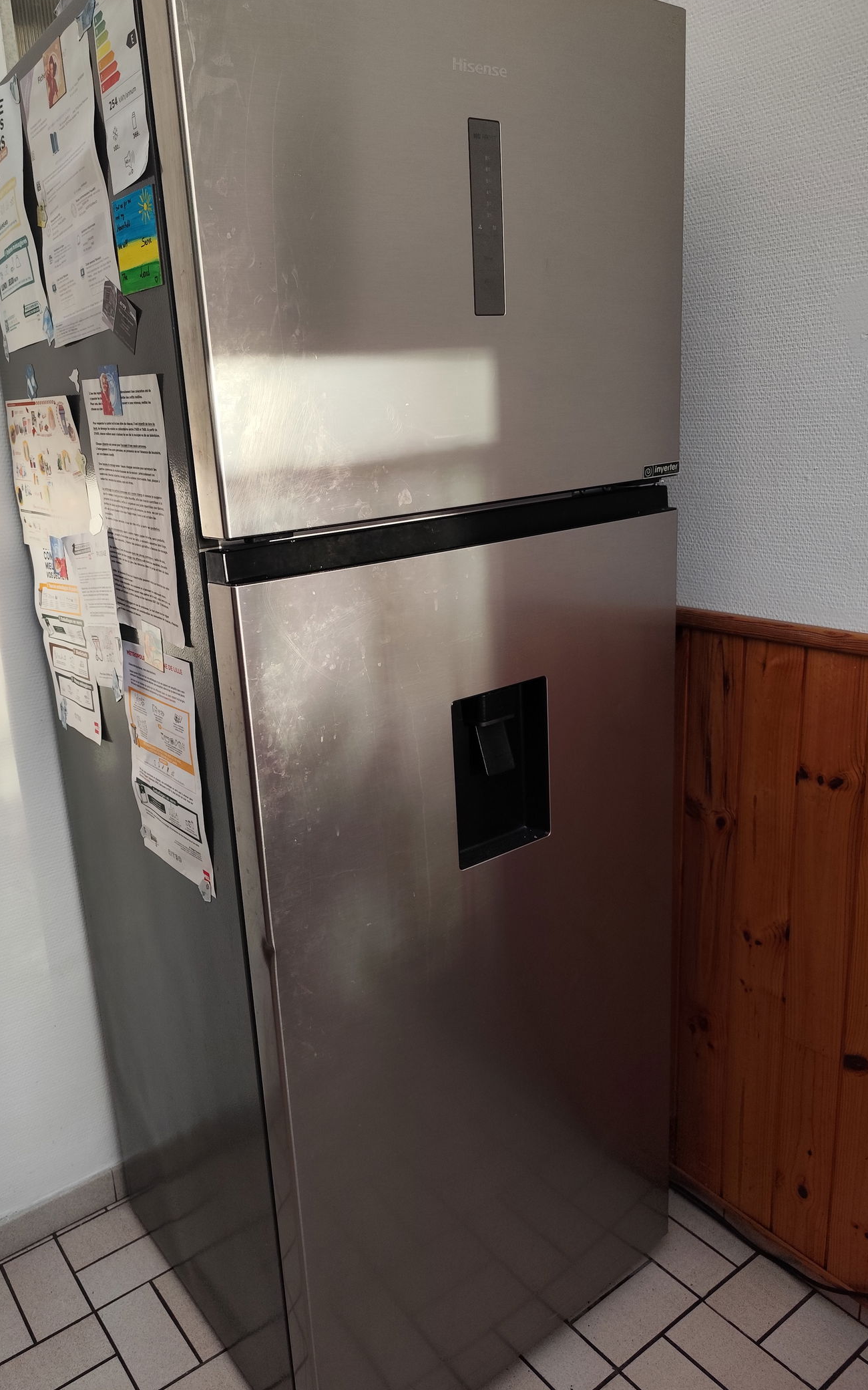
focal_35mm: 25
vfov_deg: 72.5
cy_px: 692
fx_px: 946
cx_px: 341
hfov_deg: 48.9
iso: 50
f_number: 1.65
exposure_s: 1/136
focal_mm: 6.14
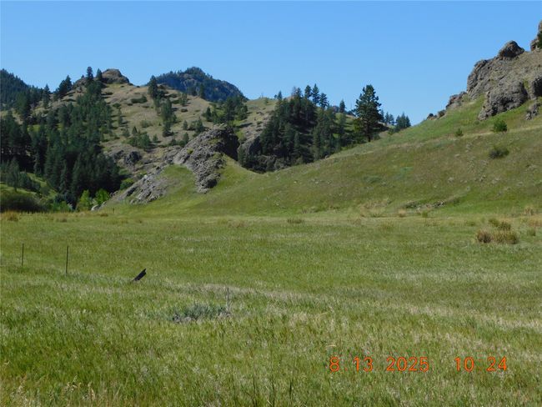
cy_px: 204
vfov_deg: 24.8
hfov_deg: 32.7
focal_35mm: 59
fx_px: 924
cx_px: 271
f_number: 4
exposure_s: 1/1000
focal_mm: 10.4
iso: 125
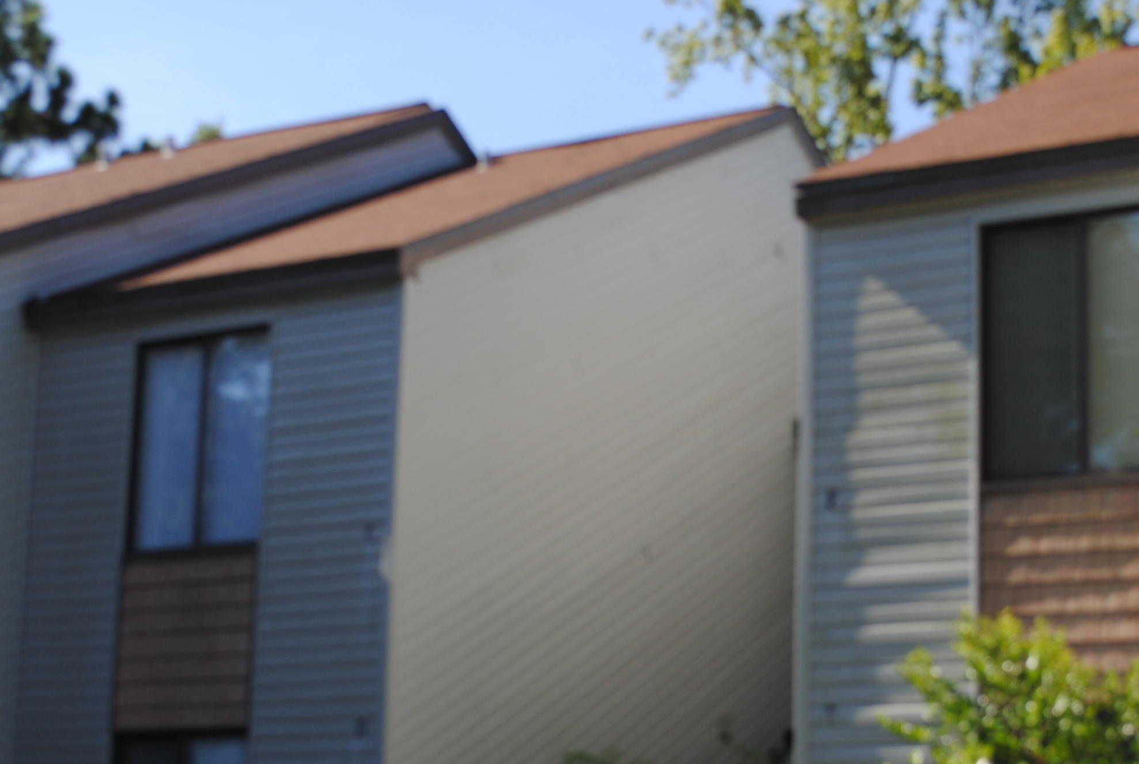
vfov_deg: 18.2
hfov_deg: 26.9
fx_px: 2378
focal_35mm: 75
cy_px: 541
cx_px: 614
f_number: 7.1
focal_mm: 34
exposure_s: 1/200
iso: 100
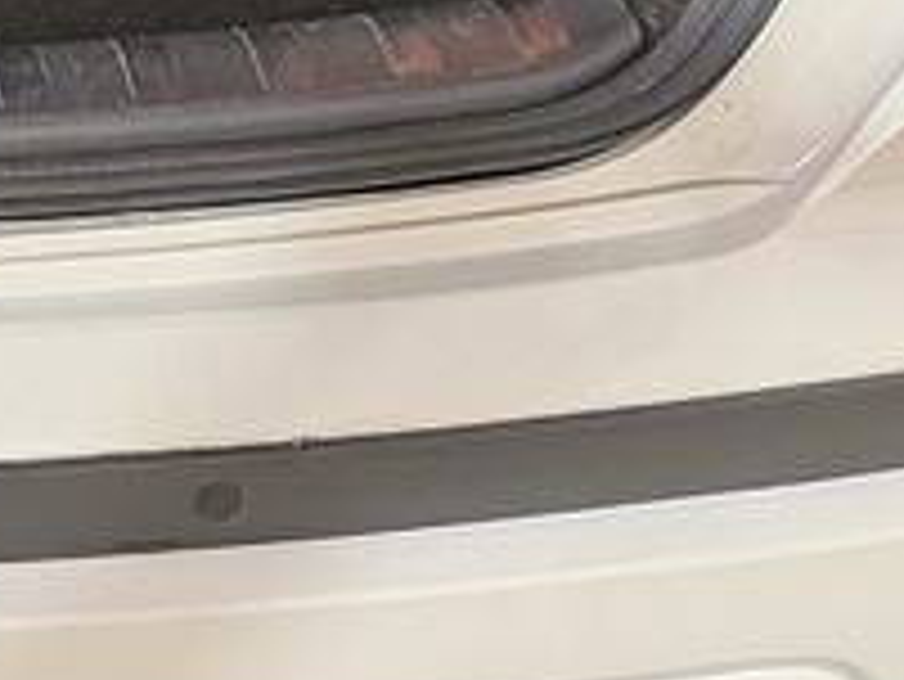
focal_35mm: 122
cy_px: -703
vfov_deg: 11.0
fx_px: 3188
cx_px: -427
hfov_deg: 15.0
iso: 64
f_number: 1.7
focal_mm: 4.53
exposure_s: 1/24
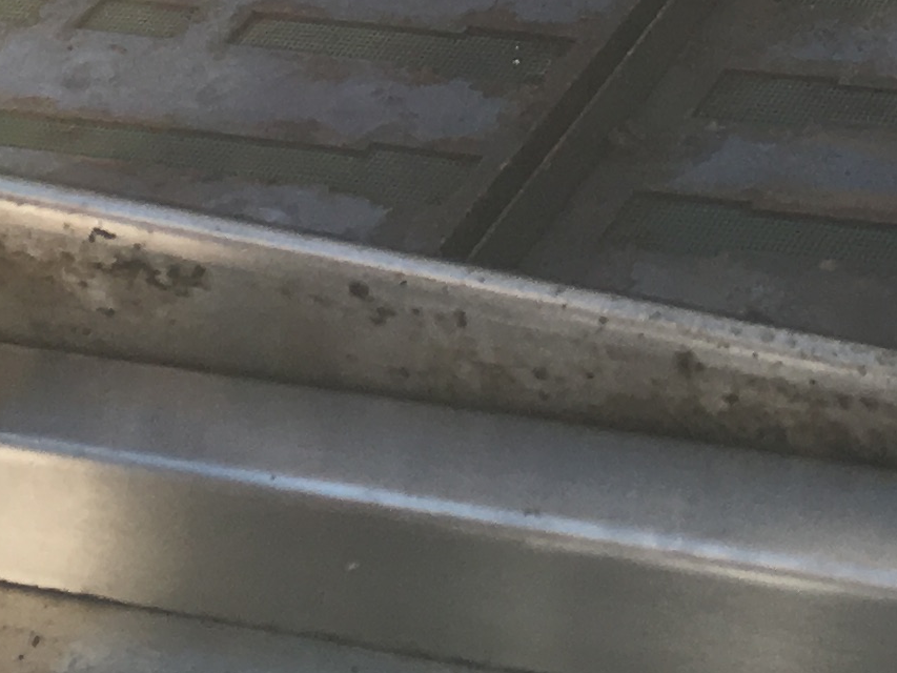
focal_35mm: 137
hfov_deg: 14.1
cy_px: -742
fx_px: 3551
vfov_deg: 9.9
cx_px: 987
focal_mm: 4.15
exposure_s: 1/578
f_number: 2.2
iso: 25
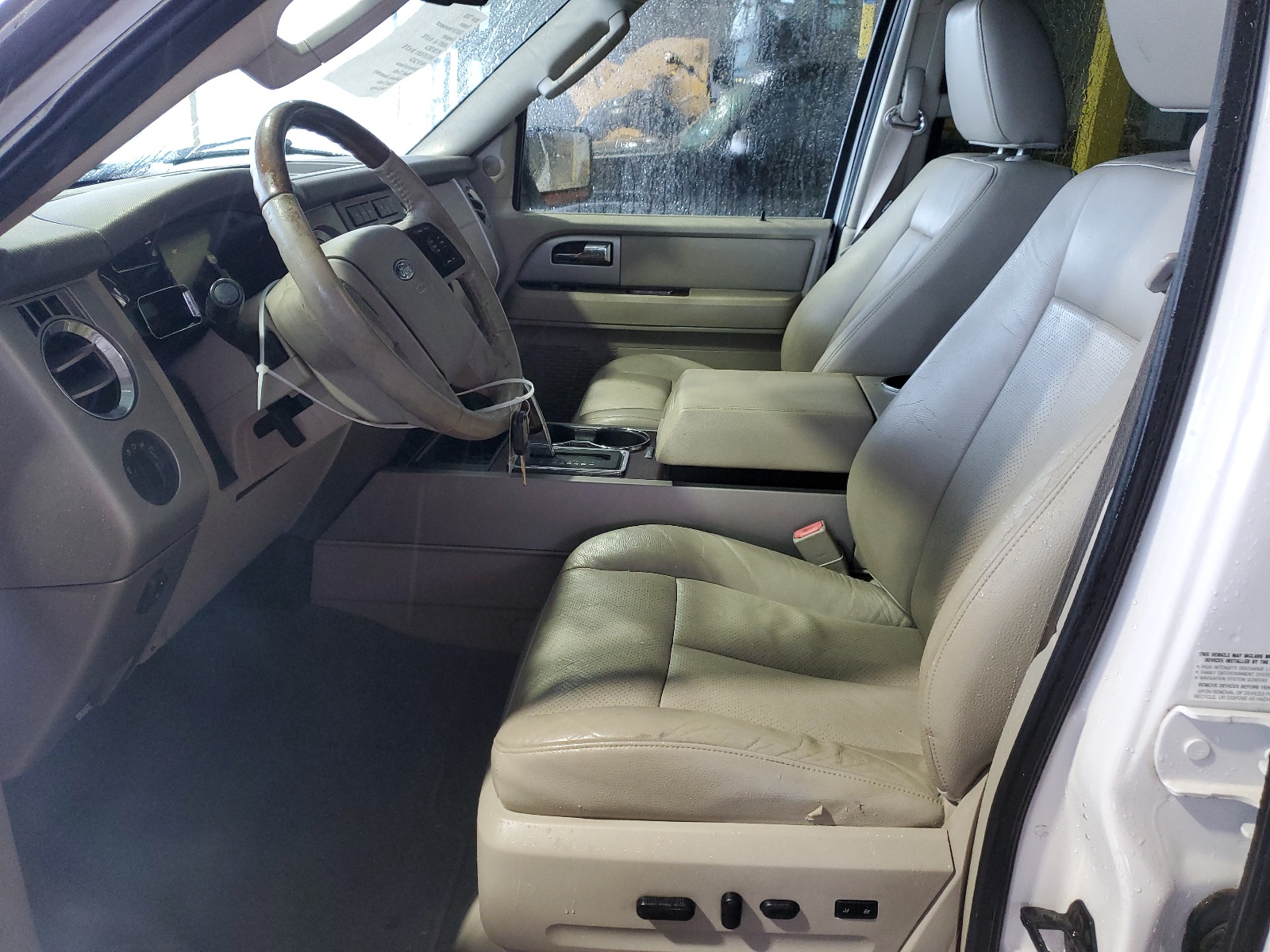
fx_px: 954
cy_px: 476
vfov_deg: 53.1
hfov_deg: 67.3
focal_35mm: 26
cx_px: 635
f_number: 1.5
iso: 153
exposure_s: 1/60.2
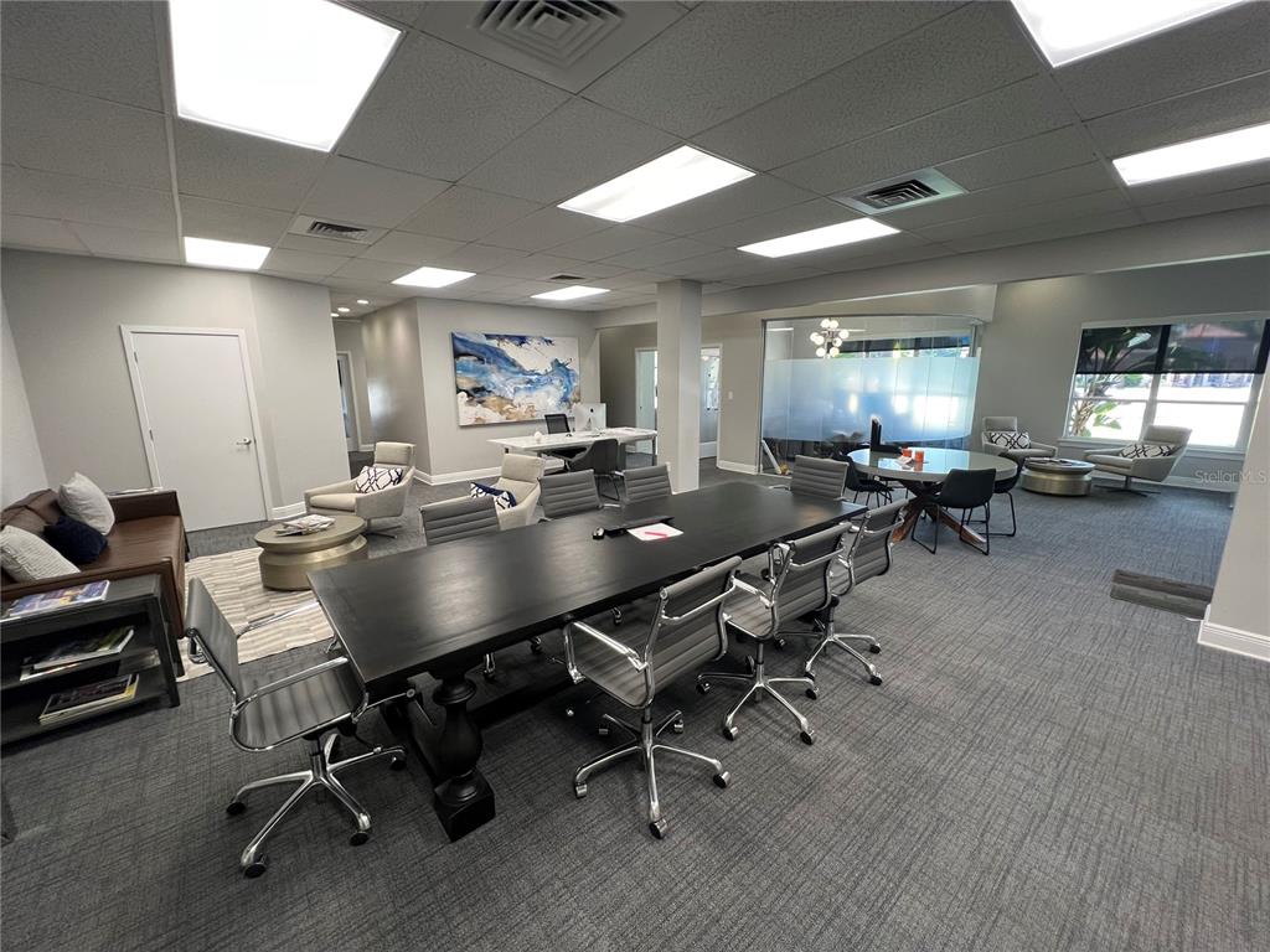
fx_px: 477
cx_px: 635
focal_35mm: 13
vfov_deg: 89.9
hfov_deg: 106.2
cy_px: 476
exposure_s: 1/120
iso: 160
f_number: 1.8
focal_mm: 1.57
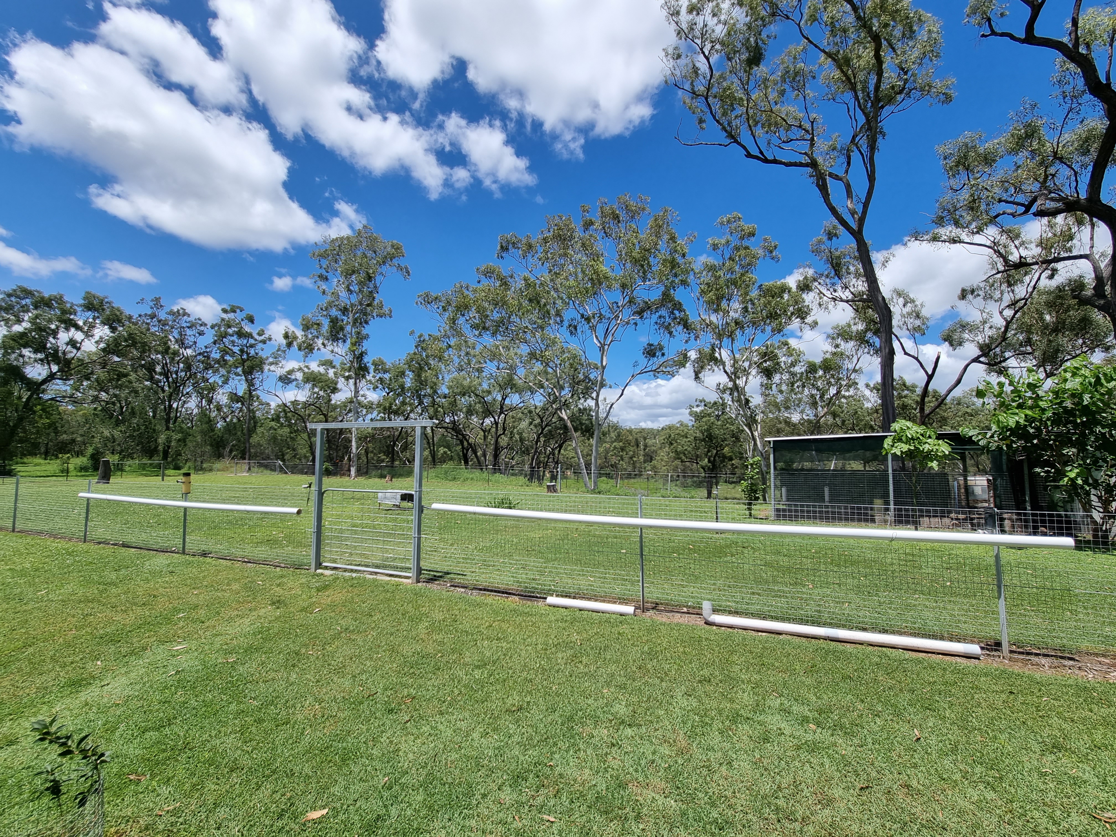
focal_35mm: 13
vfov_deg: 89.9
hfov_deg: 106.2
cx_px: 558
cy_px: 418
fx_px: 419
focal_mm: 2.2
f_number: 2.2
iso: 50
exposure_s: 1/2408
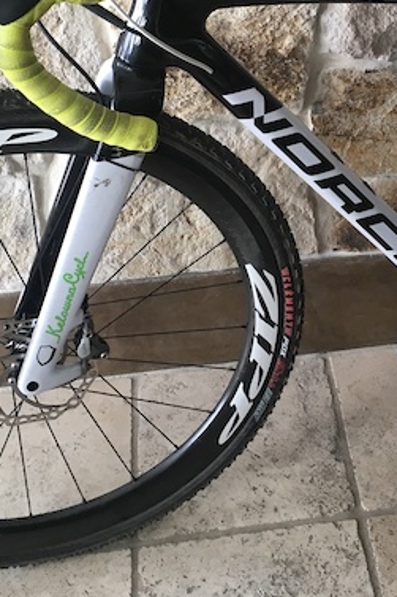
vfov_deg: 30.8
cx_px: 307
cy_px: 131
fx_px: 1060
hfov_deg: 21.0
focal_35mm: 64
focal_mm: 4.15
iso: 32
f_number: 2.2
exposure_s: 1/30
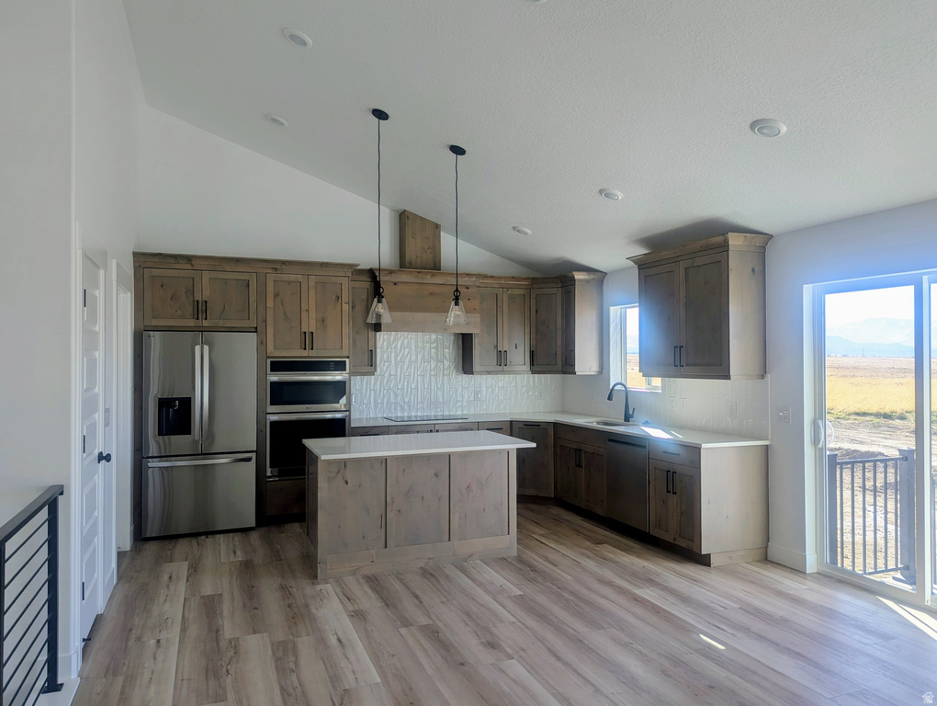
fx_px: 651
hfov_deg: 71.5
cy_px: 353
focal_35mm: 24
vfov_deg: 56.9
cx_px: 468
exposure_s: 1/397
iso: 33
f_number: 1.85
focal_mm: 6.81
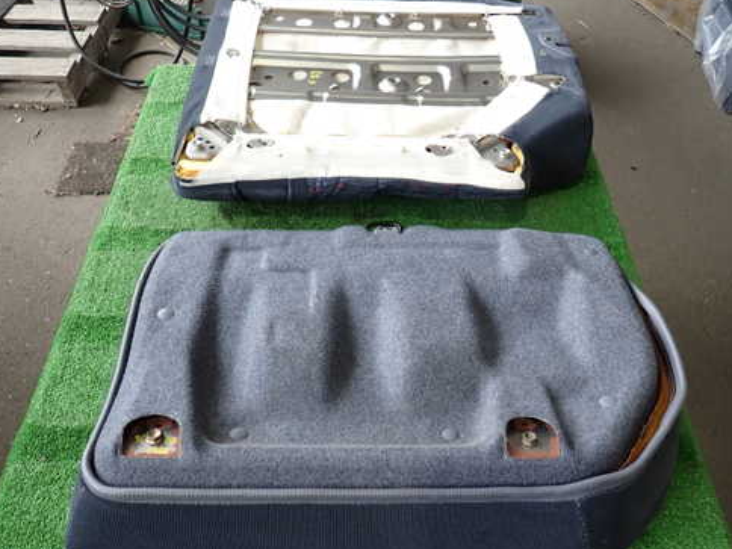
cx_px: 395
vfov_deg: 45.4
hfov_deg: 58.3
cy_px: 281
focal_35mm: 31
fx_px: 656
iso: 125
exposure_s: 1/60
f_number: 2
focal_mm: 4.5
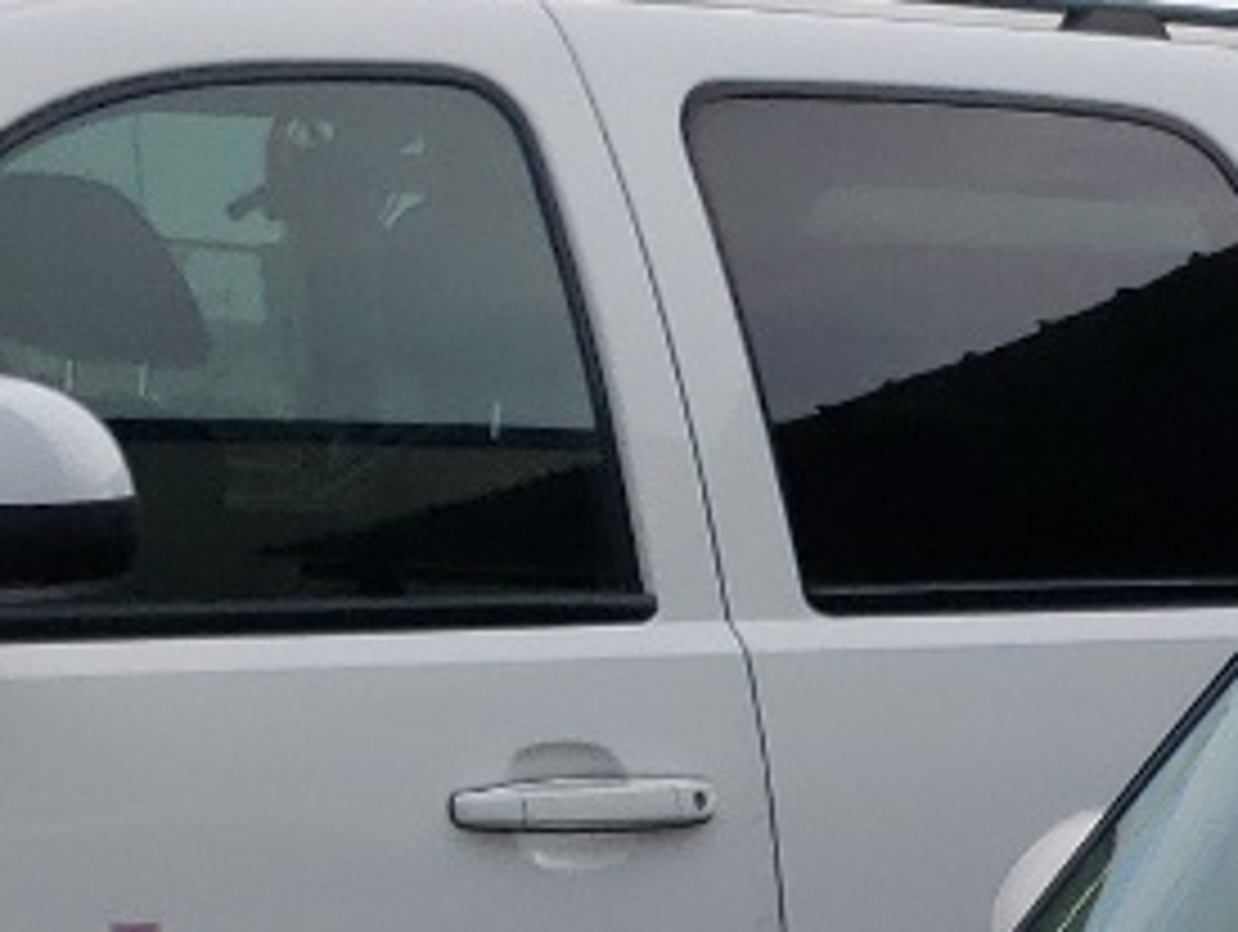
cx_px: 2143
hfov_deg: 12.1
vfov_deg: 8.8
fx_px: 5407
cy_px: 2310
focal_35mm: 151
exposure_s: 1/2000
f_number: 1.5
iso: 50
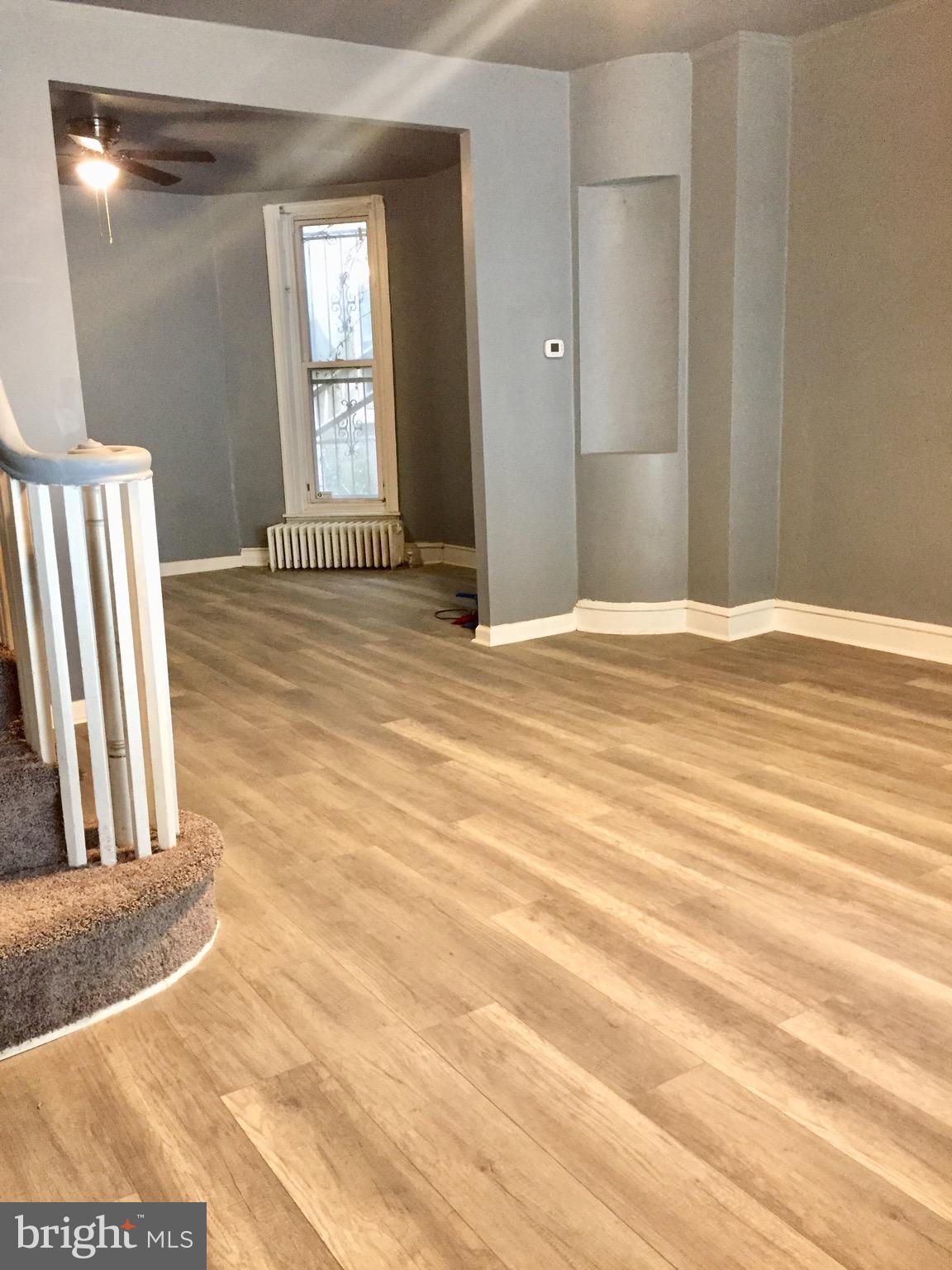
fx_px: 1063
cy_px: 635
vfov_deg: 61.7
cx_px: 476
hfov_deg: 48.2
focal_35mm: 29
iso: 250
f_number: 2.2
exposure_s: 1/20
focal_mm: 4.15
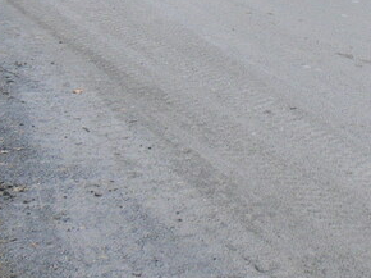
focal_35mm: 112
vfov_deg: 12.7
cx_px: 253
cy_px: -106
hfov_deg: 17.5
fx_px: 1199
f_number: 2.8
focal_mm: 6
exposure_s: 1/40
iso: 80
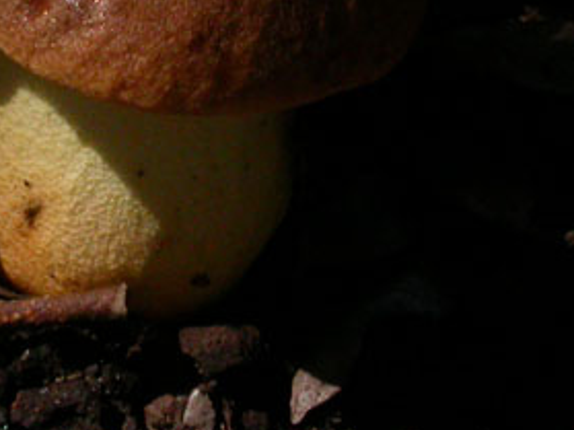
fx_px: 7177
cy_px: 72
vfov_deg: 3.4
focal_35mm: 433
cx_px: 78
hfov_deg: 4.6
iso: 200
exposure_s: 1/125
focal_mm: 31.3
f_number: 11.4
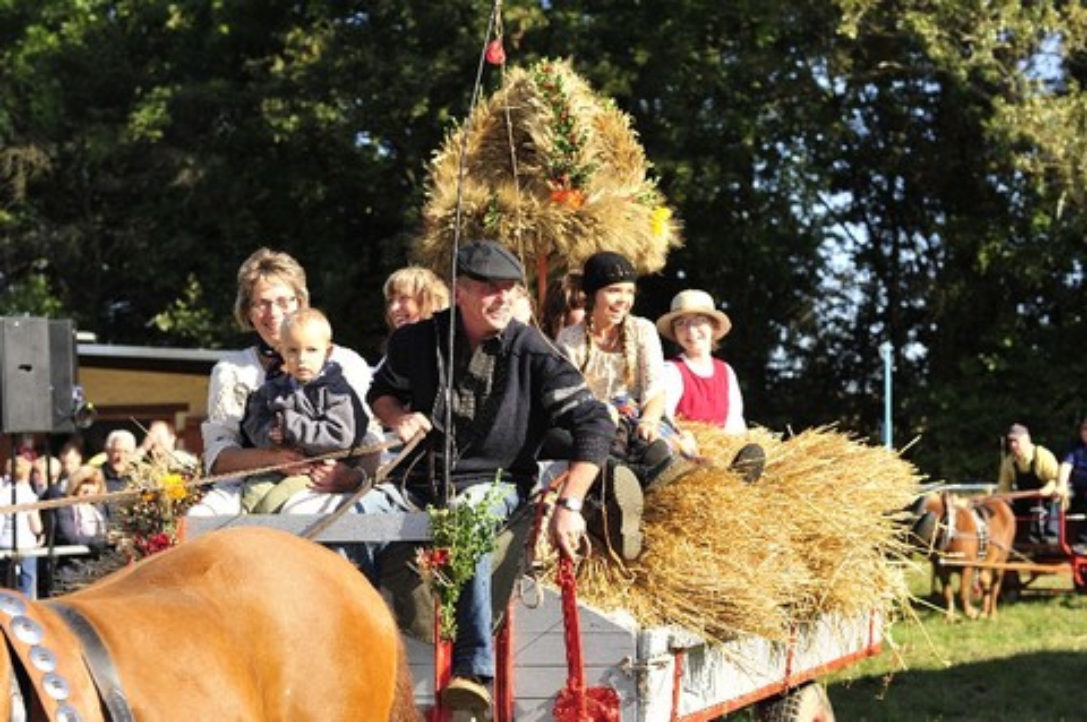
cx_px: 544
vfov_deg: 16.0
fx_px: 2564
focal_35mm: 85
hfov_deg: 23.9
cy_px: 361
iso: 400
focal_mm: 85
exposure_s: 1/1000
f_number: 5.6
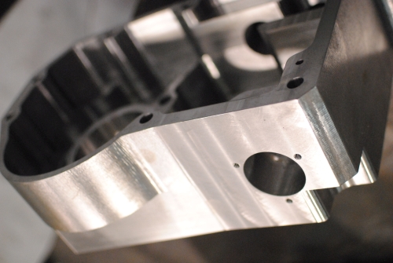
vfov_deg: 25.8
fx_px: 574
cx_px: 196
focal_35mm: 52
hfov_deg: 37.8
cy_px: 132
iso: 1600
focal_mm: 35
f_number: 1.8
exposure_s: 1/60
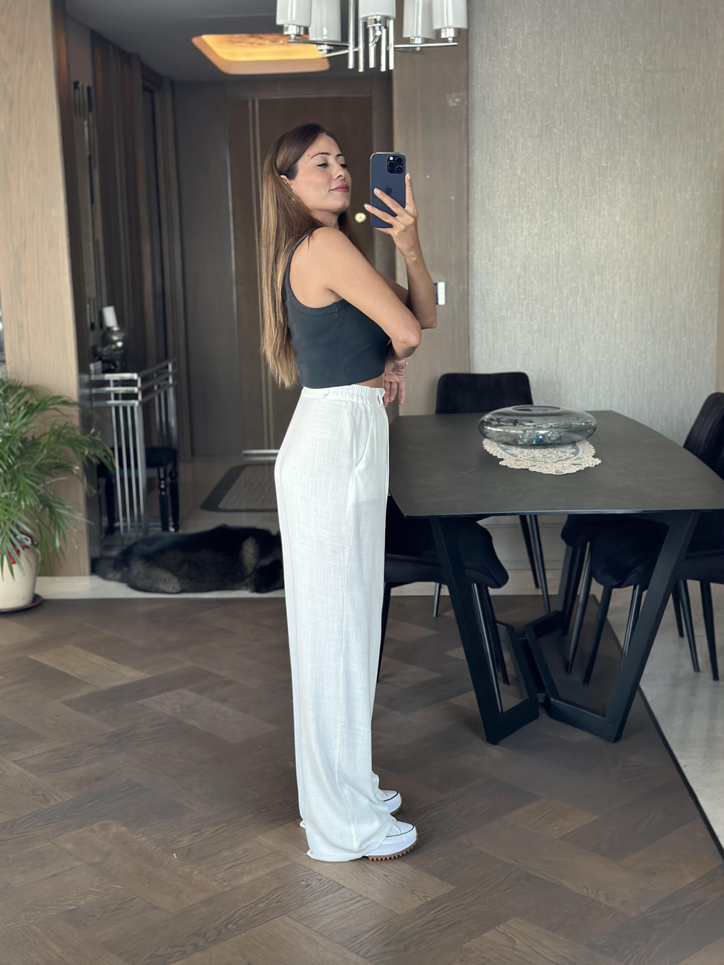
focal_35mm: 48
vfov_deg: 39.7
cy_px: 482
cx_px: 362
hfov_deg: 30.3
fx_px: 1339
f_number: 1.78
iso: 250
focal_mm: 6.86
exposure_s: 1/60
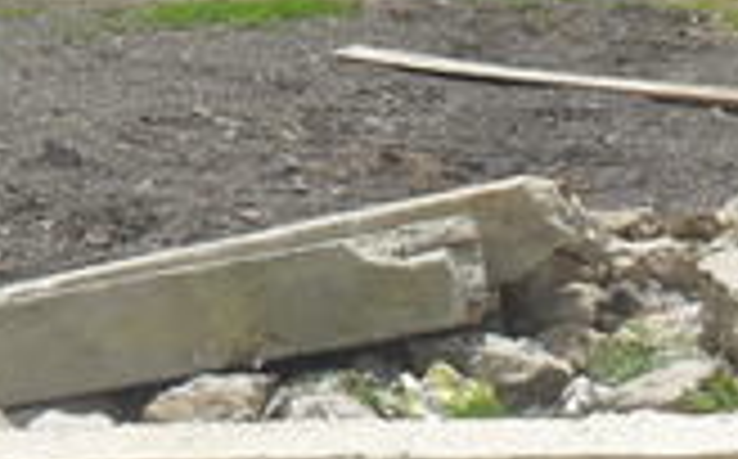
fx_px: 2250
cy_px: -135
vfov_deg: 11.4
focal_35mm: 112
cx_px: 338
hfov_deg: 18.6
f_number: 8.9
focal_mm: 4.9
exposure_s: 1/250
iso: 100
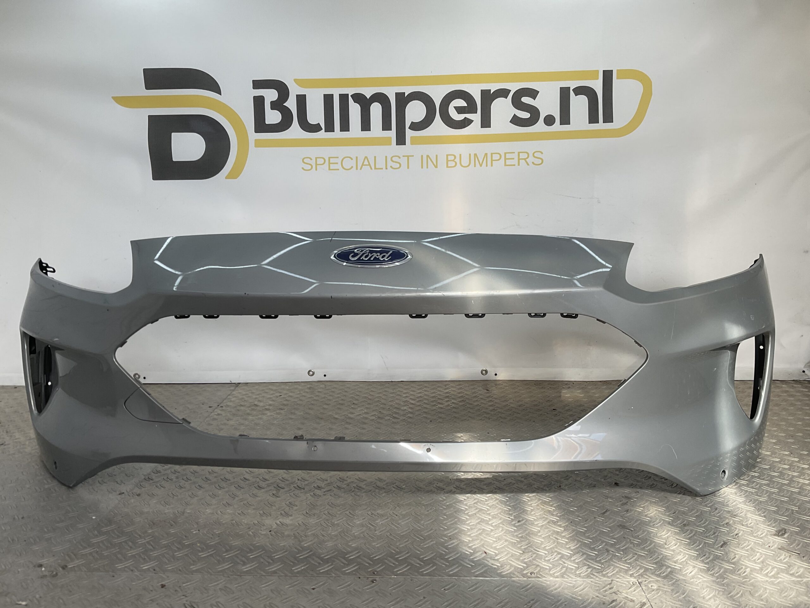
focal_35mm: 29
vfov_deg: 48.2
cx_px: 405
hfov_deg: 61.7
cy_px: 304
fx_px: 679
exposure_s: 1/409
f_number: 1.8
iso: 16
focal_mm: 3
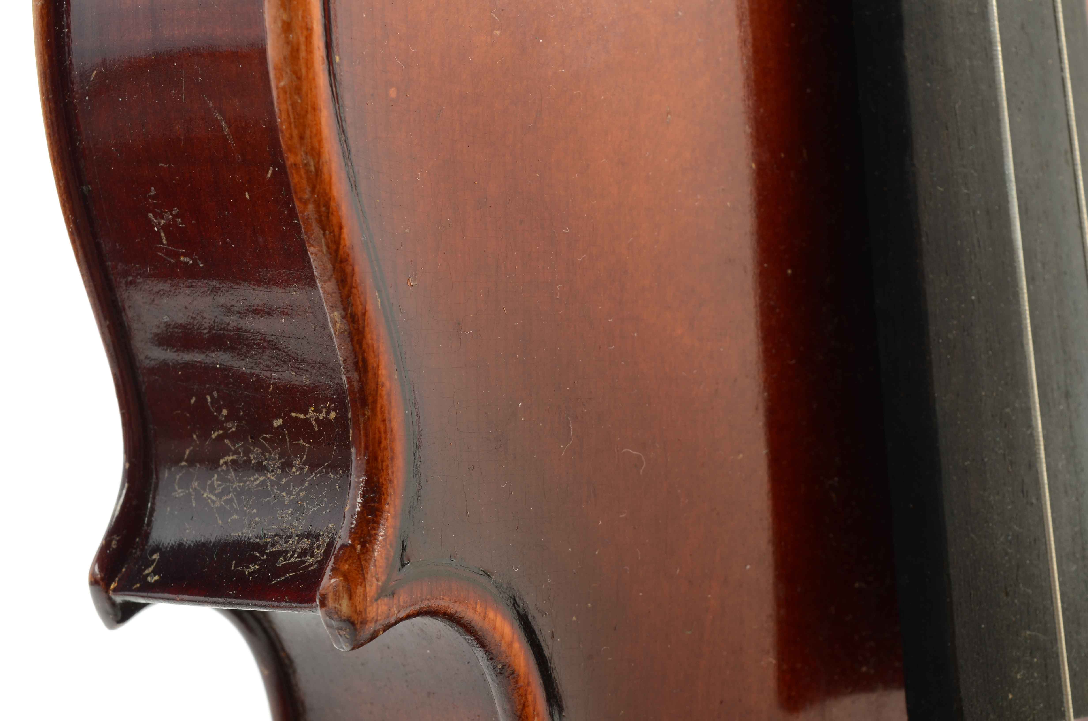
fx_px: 2488
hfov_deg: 24.7
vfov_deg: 16.5
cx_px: 544
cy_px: 360
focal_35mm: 82
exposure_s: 1/160
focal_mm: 55
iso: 100
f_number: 16
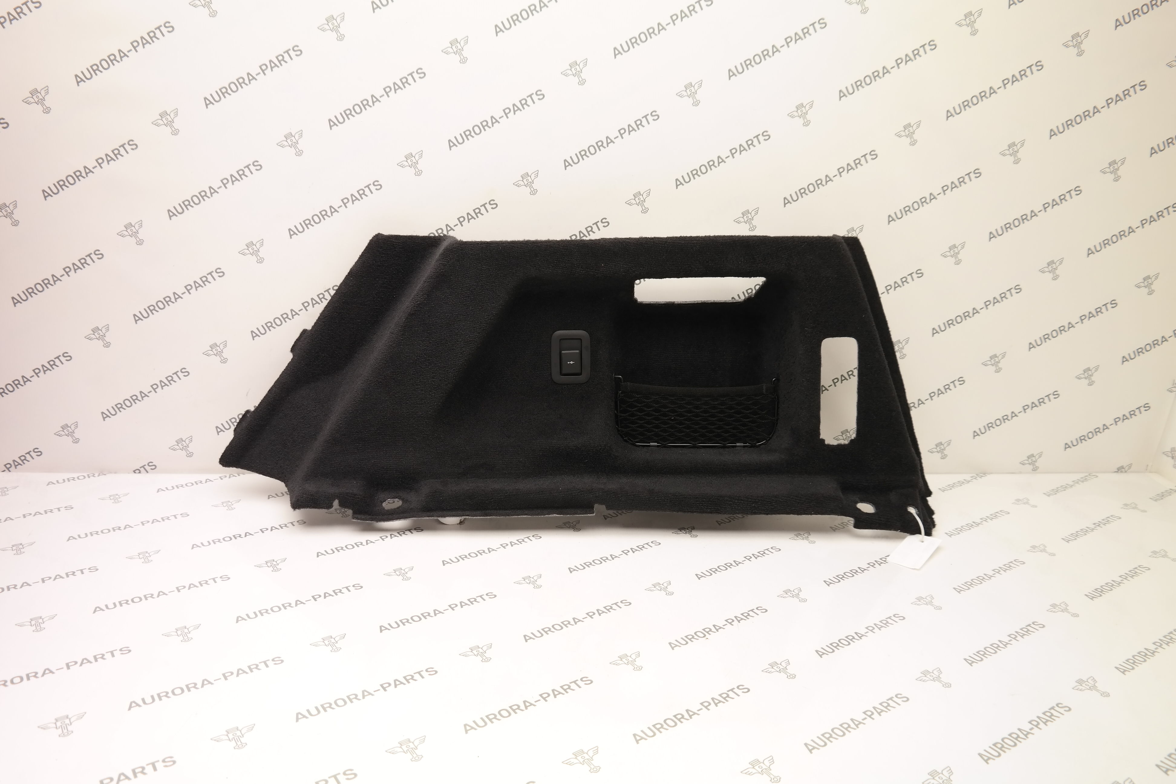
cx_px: 588
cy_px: 392
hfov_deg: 67.4
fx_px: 882
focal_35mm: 27
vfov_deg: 47.9
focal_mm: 18
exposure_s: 1/80
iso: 200
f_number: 3.5
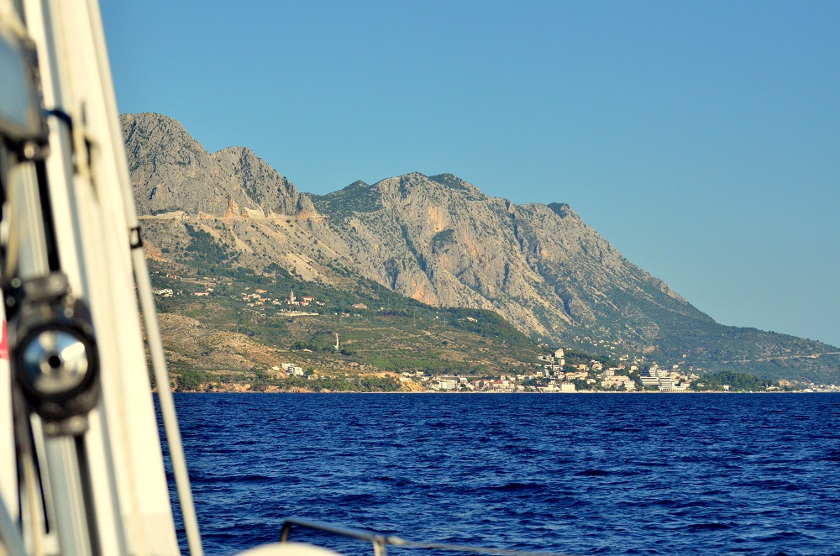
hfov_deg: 19.5
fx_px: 2445
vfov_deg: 13.0
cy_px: 278
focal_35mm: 105
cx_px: 420
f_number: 5.6
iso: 1100
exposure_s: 1/8000
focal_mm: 70
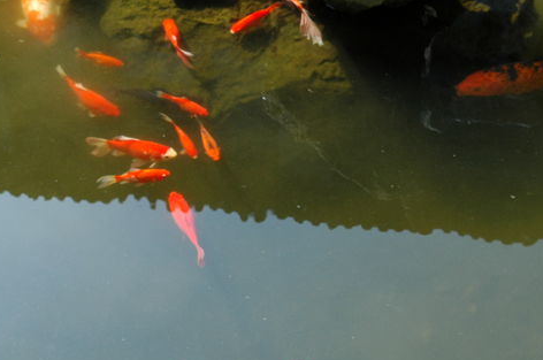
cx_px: 260
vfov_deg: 17.1
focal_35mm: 79
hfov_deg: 25.8
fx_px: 1187
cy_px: 74
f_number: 9
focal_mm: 31
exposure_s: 1/100
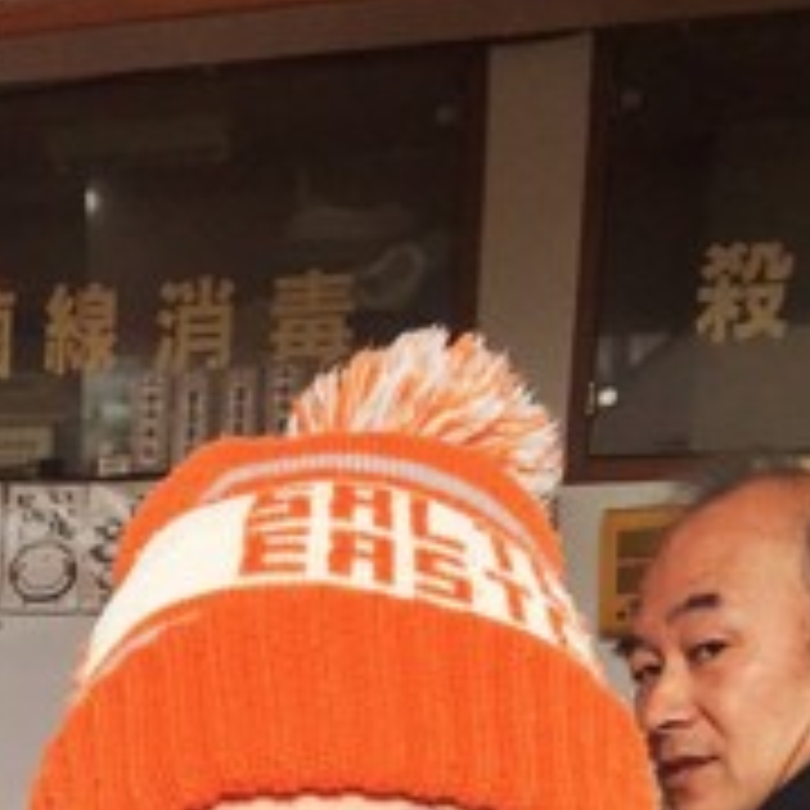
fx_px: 3018
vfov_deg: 13.5
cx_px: -194
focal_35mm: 114
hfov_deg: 14.7
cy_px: 1534
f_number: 2.2
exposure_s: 1/411
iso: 25
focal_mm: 4.15
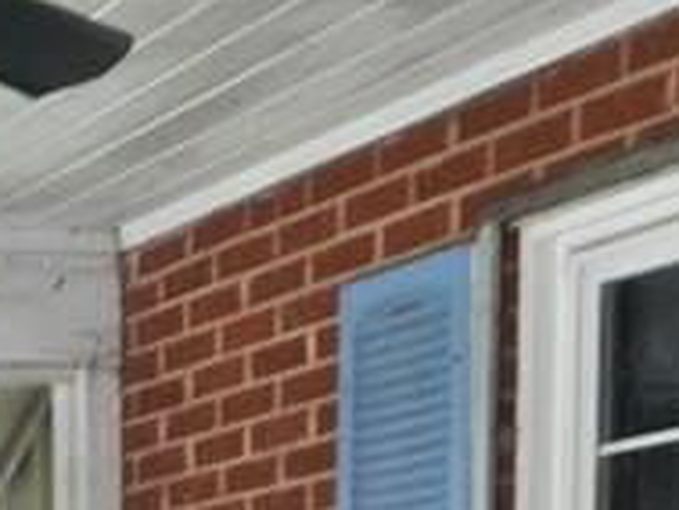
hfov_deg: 15.3
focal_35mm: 119
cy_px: 1203
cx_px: -334
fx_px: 2336
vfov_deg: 10.7
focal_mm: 4
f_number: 3
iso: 400
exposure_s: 1/8
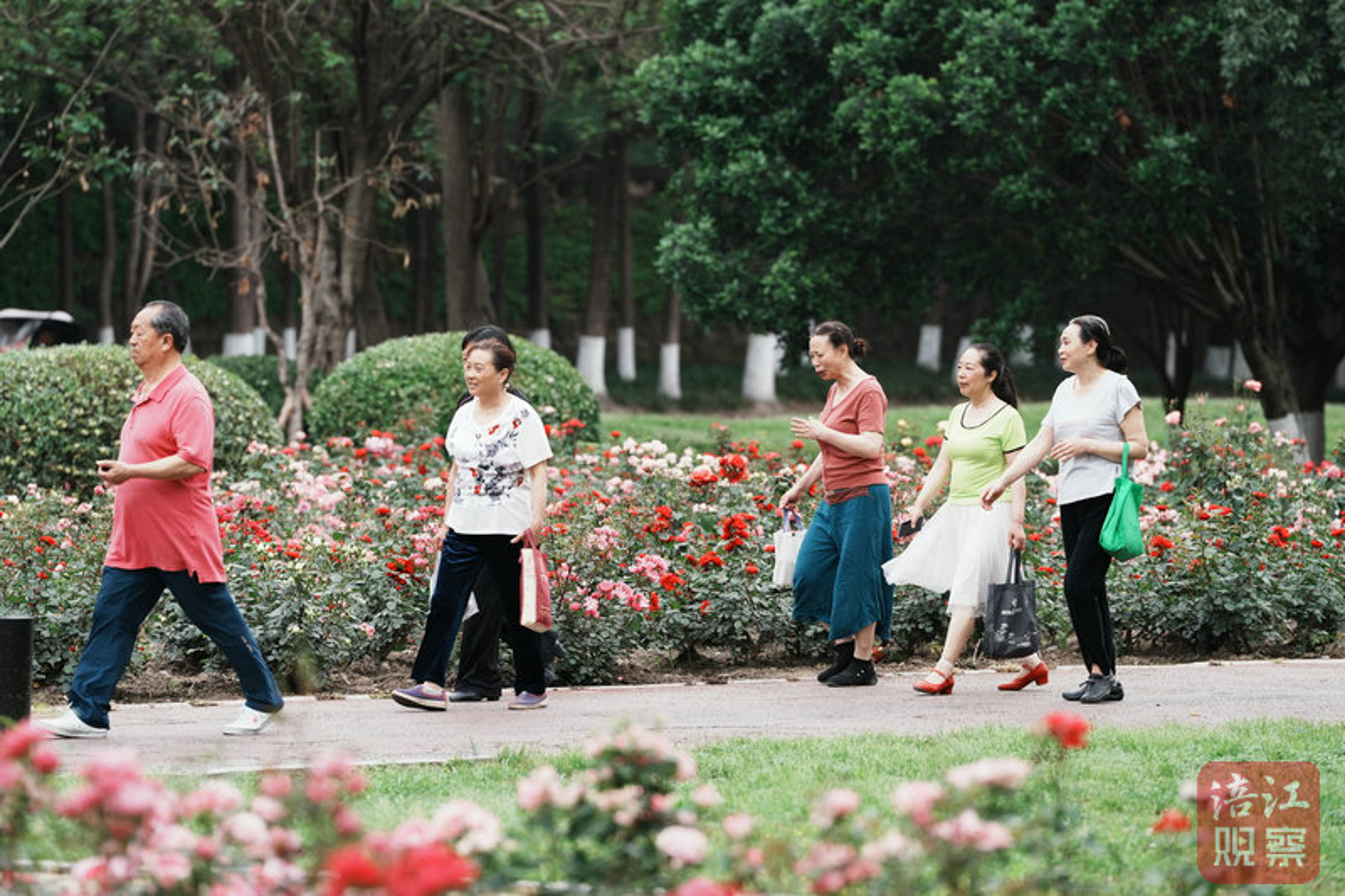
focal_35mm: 188
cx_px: 672
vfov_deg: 7.3
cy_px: 448
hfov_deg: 10.9
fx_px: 7022
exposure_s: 1/800
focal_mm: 188
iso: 320
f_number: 4
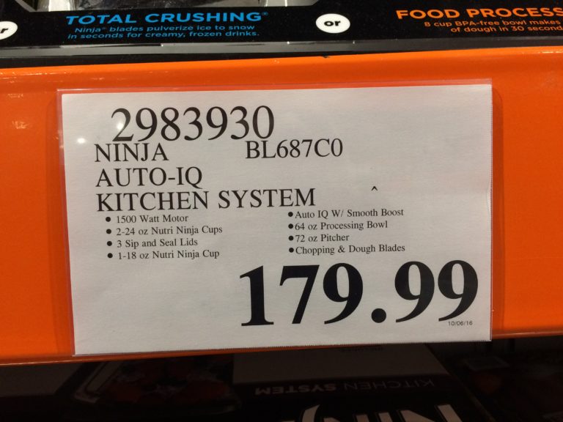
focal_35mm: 29
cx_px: 282
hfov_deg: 61.7
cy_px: 211
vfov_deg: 48.2
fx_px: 472
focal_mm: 4.15
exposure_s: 1/30
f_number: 2.2
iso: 160
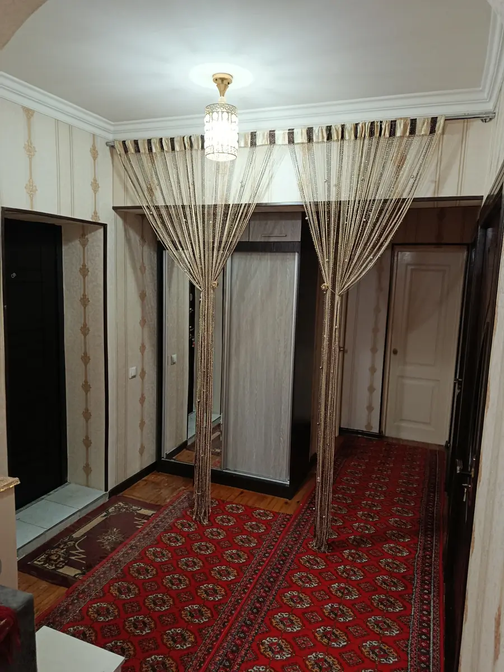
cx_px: 252
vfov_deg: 71.6
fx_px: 466
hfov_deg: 56.8
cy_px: 336
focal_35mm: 24
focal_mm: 5.24
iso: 1283
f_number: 1.7
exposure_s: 1/33.3
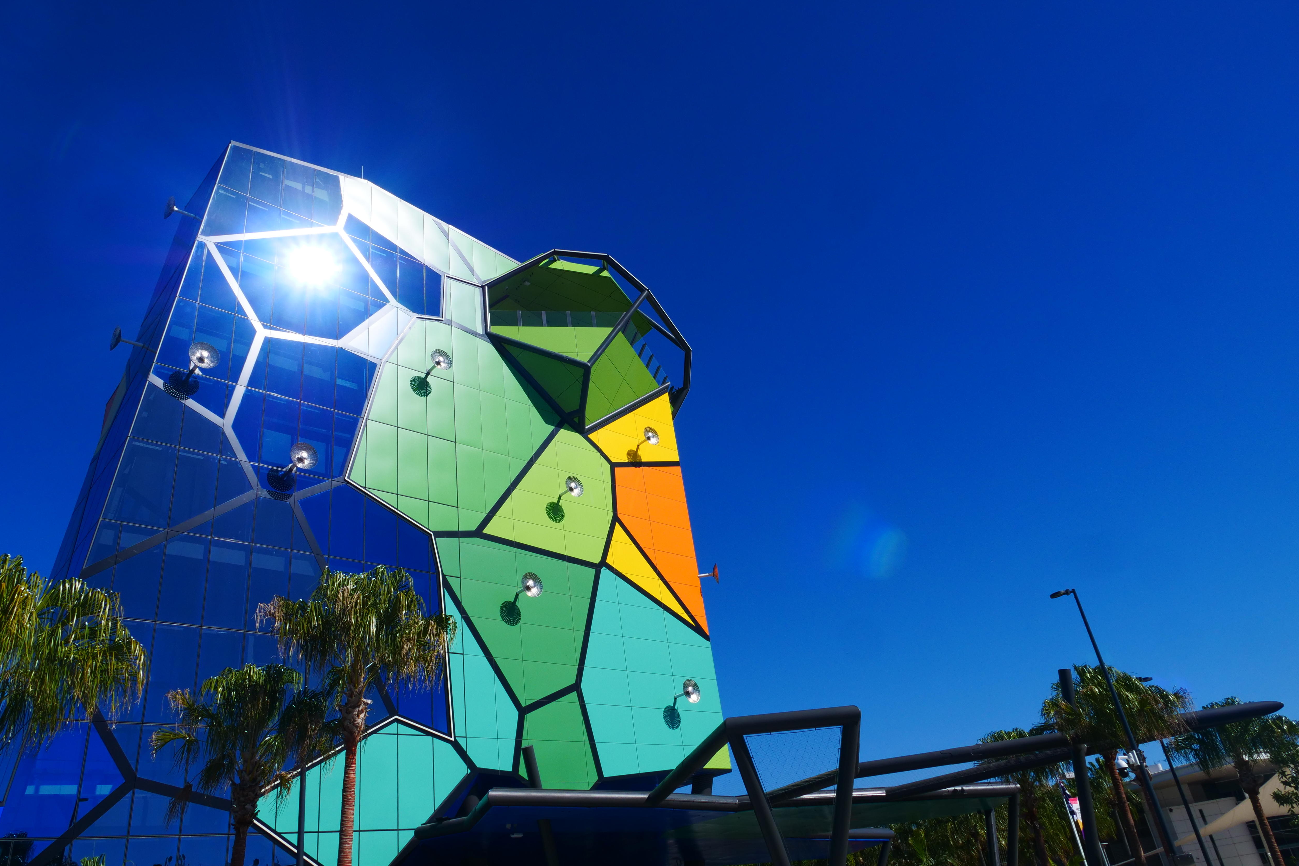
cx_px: 649
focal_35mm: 25
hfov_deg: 71.5
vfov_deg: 51.3
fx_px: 902
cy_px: 417
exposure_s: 1/800
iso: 200
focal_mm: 12
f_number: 9
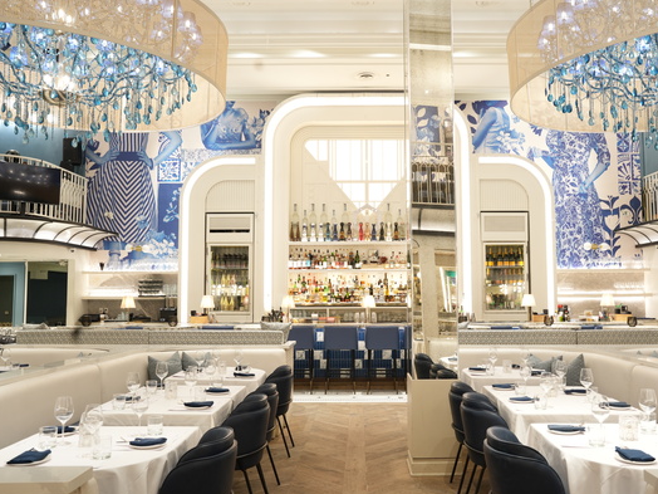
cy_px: 250
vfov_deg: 42.7
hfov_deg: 55.0
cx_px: 359
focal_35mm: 33
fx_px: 631
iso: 400
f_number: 6.3
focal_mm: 30.2
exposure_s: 1/5
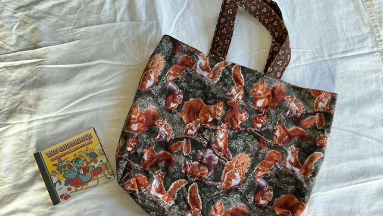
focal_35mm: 32
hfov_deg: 61.0
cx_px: 192
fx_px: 325
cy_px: 137
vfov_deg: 36.4
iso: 250
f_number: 1.8
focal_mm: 3
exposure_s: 1/50
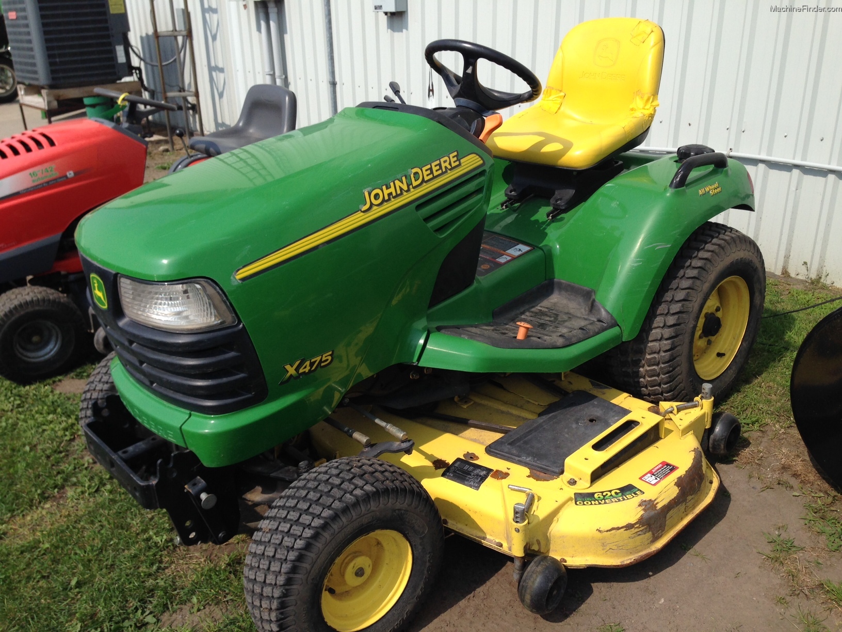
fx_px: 803
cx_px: 421
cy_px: 316
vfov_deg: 42.9
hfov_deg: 55.4
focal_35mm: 33
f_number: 2.4
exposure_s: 1/1748
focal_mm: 4.12
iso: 50
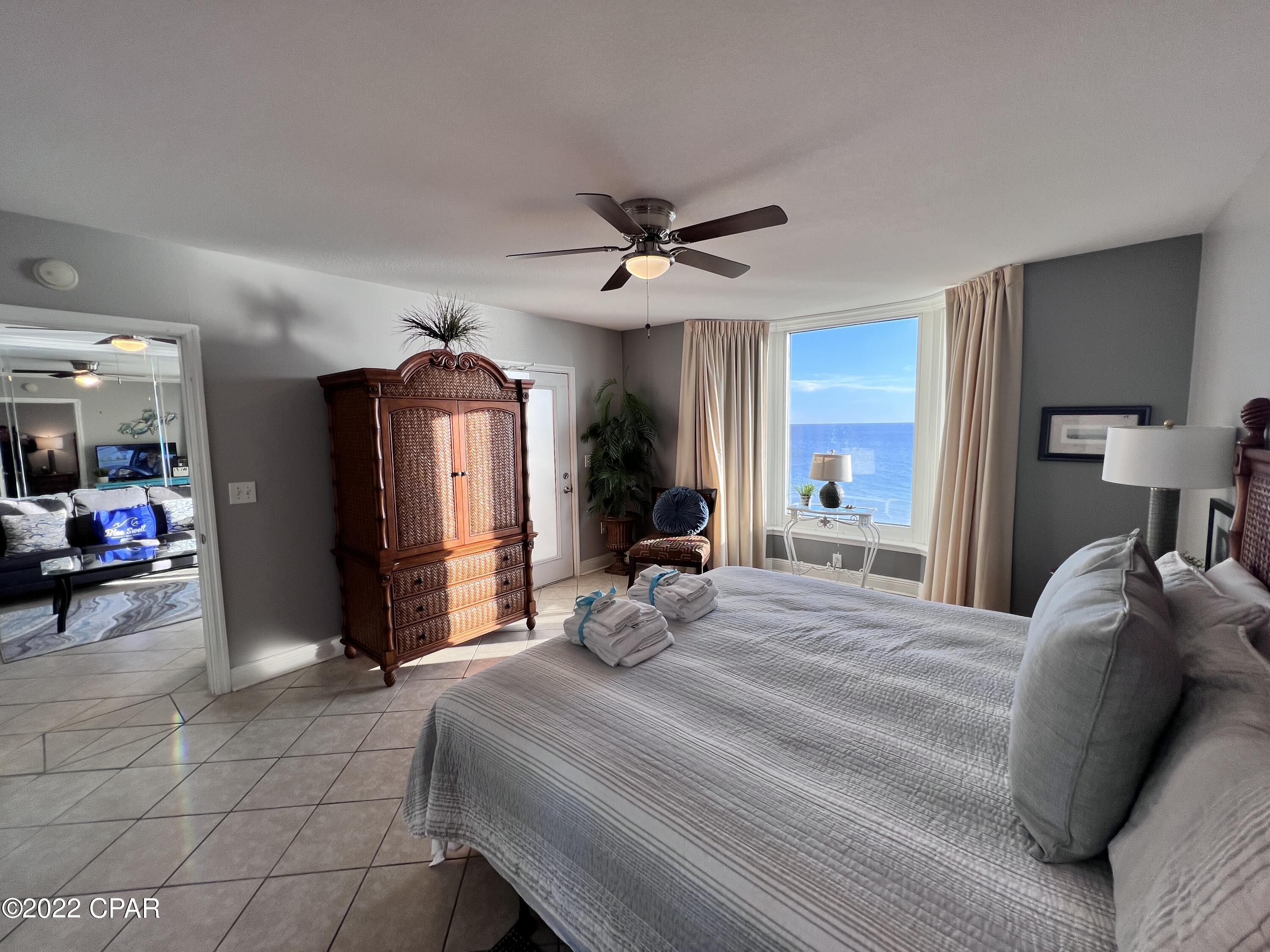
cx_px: 635
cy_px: 476
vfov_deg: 89.9
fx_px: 477
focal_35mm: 13
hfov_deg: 106.2
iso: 32
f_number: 1.8
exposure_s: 1/142
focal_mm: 1.57
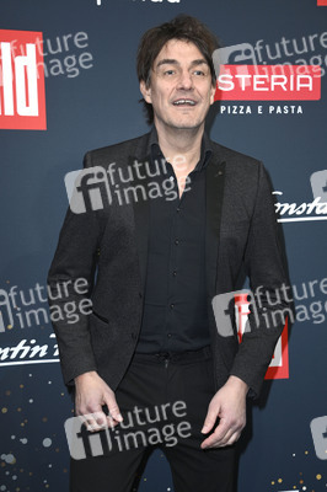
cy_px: 246
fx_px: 887
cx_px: 164
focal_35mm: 65
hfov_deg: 20.9
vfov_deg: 31.0
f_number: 5.6
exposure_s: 1/250
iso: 320
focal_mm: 65
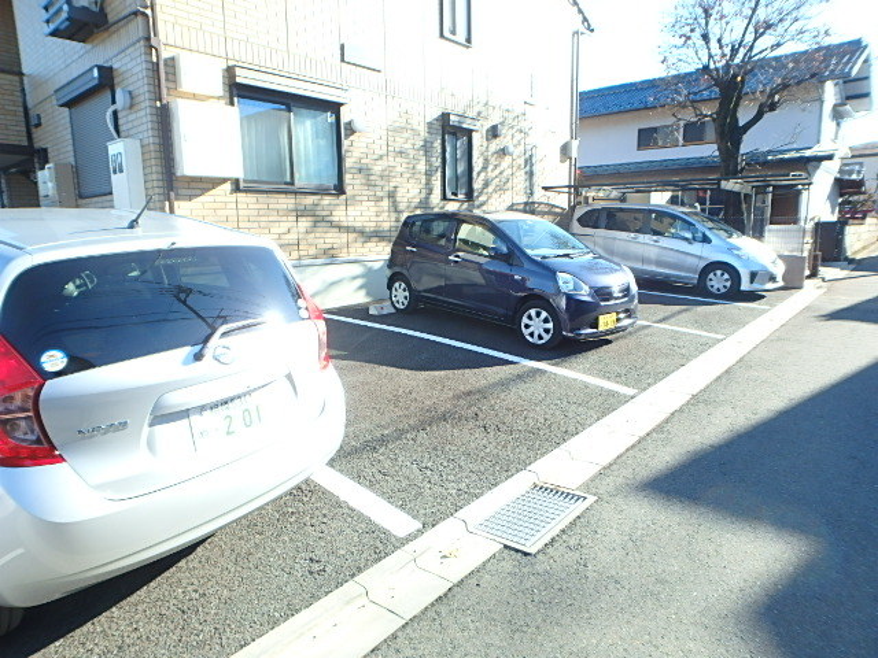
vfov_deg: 63.4
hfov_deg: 79.0
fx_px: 533
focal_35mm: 21
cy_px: 329
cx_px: 439
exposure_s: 1/200
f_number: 3.5
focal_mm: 3.7
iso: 125
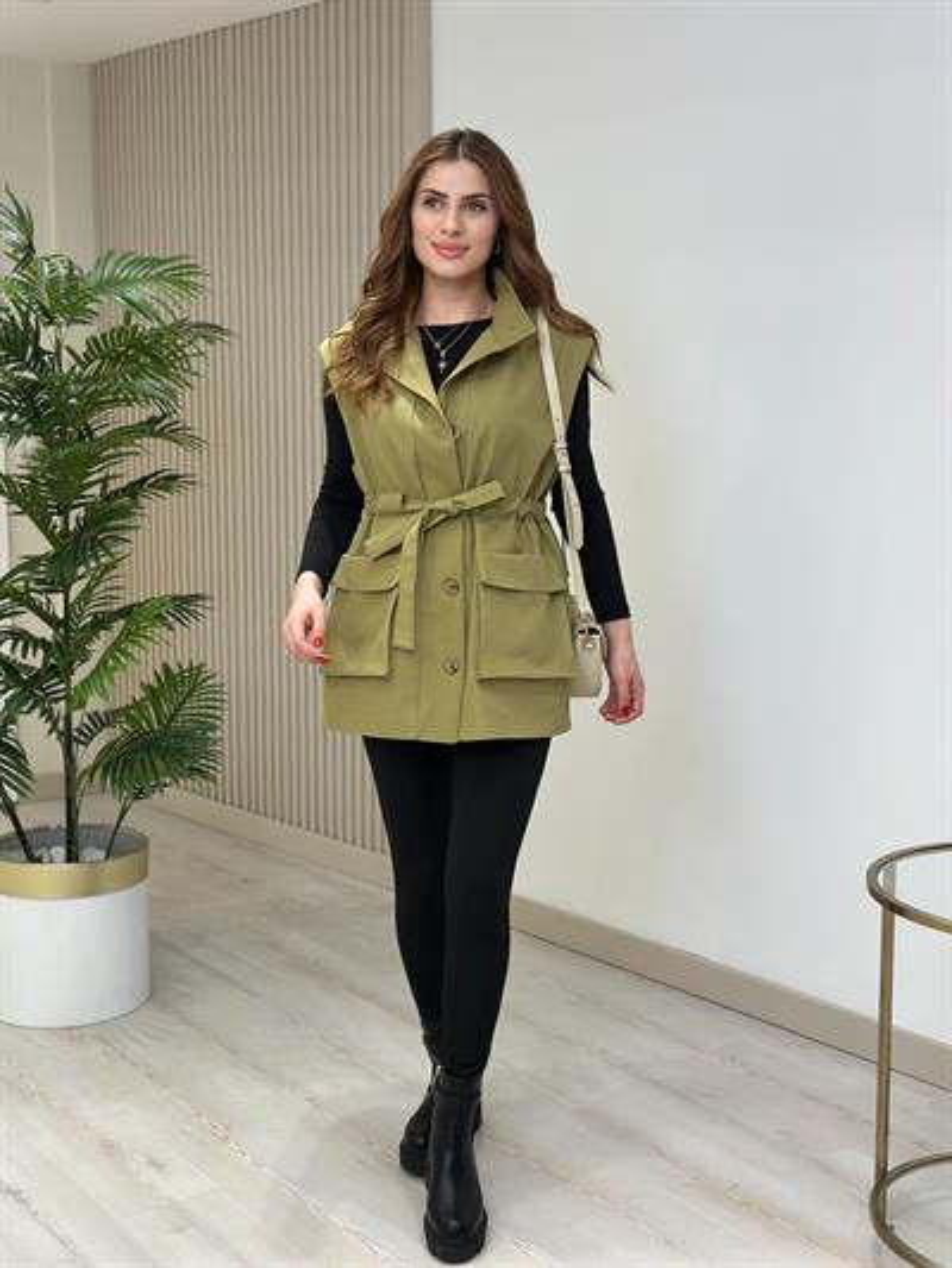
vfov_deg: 39.6
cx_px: 476
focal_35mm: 48
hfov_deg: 30.3
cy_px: 634
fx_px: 1759
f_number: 1.78
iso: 64
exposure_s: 1/161
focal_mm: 6.86
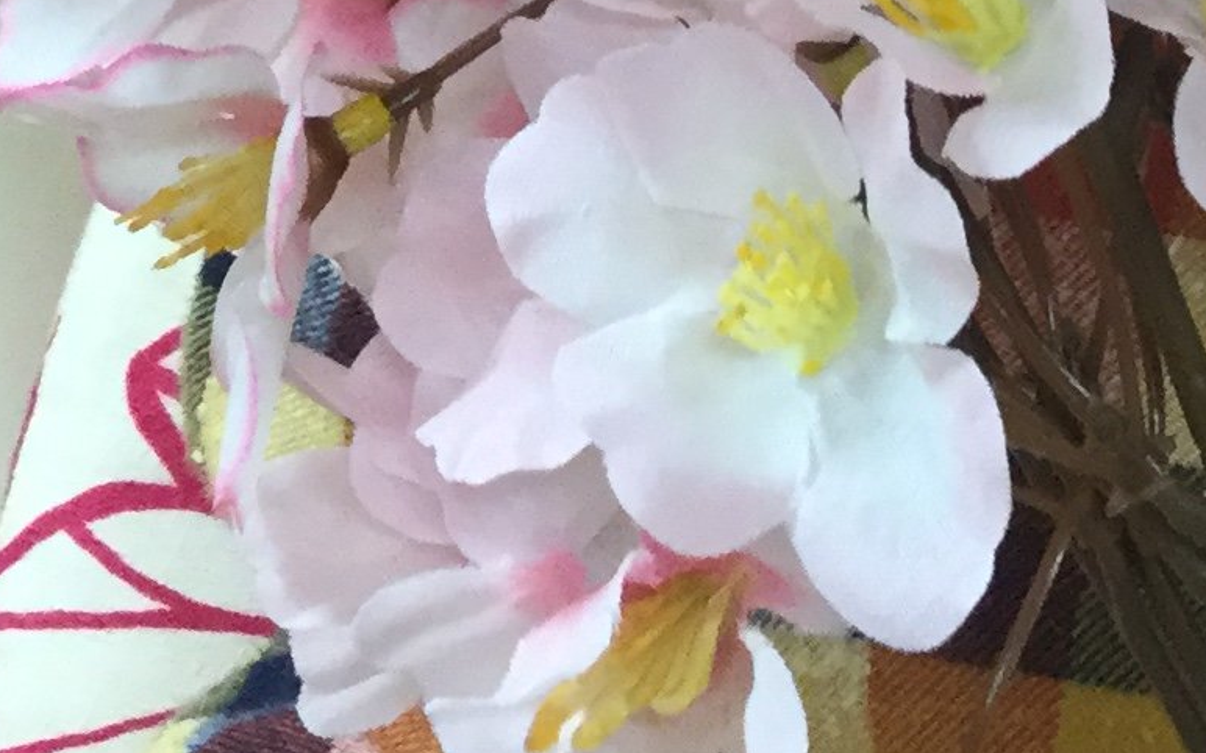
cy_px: -1026
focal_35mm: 139
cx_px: 1508
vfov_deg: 8.6
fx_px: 4567
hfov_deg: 14.5
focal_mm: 3.3
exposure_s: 1/30
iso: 80
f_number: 2.4
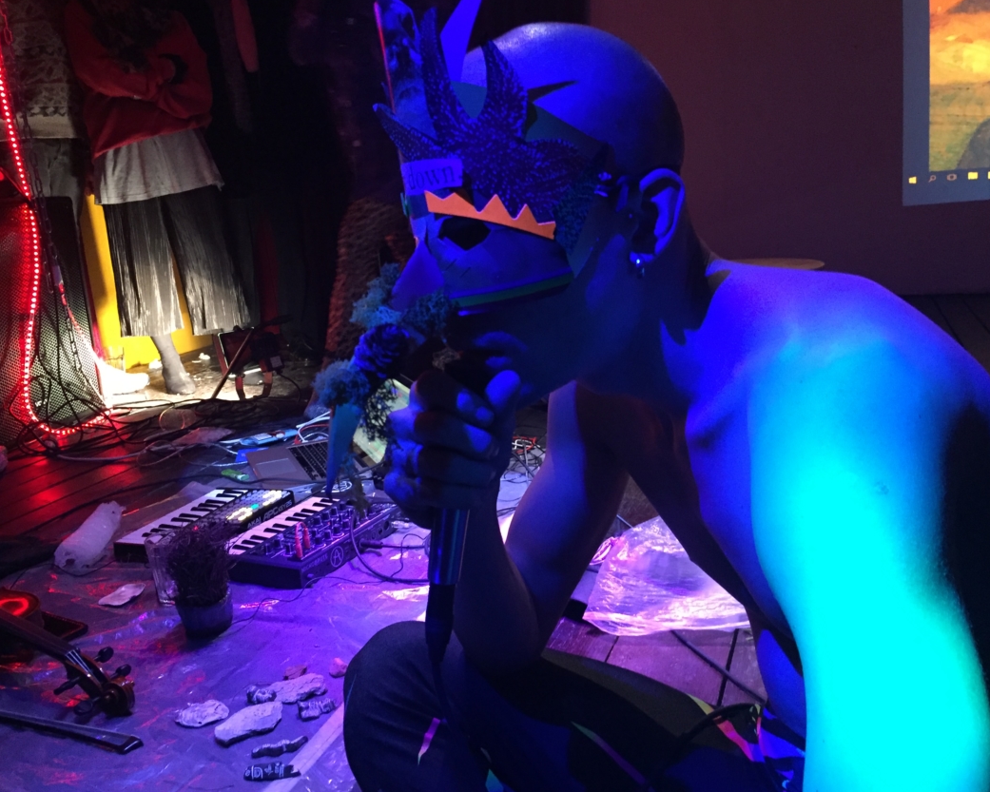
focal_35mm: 31
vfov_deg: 47.1
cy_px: 388
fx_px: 908
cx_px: 525
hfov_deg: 57.1
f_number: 2.2
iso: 250
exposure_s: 1/17
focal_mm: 4.15
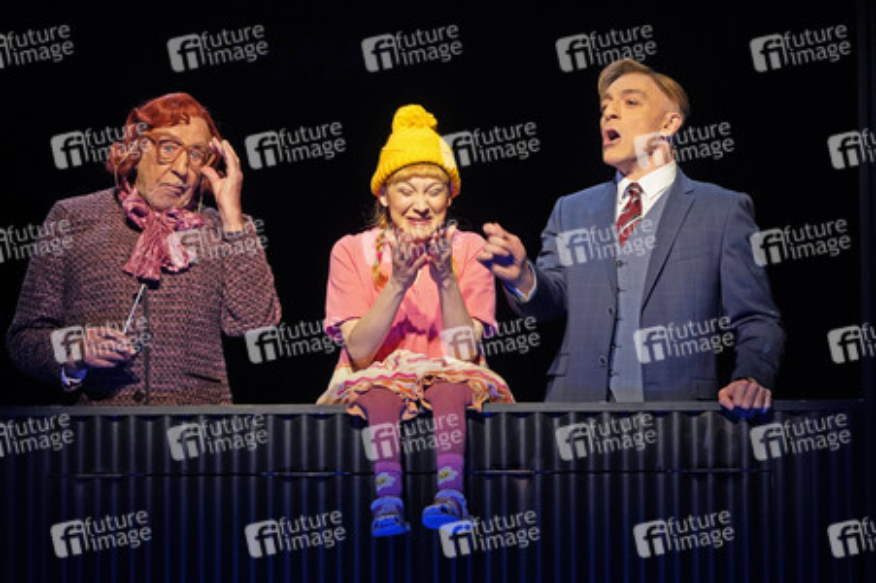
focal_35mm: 161
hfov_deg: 12.8
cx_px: 438
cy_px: 292
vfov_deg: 8.5
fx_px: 3915
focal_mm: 161
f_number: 5.6
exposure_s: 1/250
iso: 2000
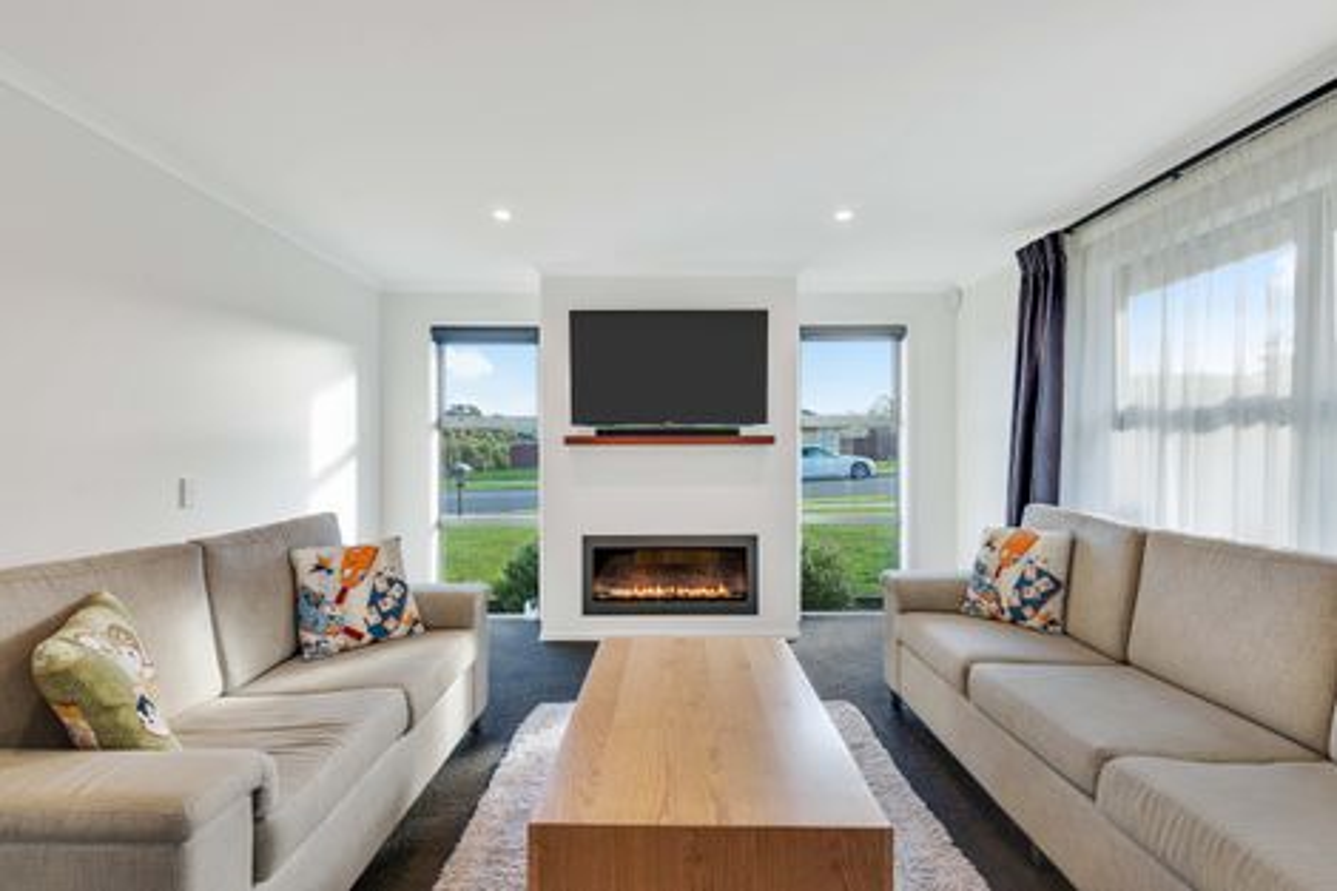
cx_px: 668
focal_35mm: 18
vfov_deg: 67.3
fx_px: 668
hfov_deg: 90.0
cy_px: 446
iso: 200
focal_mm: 18
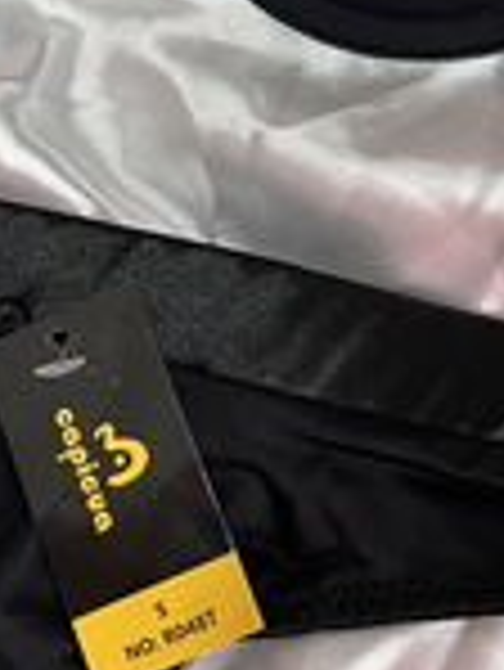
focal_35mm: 93
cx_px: 194
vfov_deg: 20.3
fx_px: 1803
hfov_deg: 15.9
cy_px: -20
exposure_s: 1/50
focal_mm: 5.1
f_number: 1.6
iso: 80
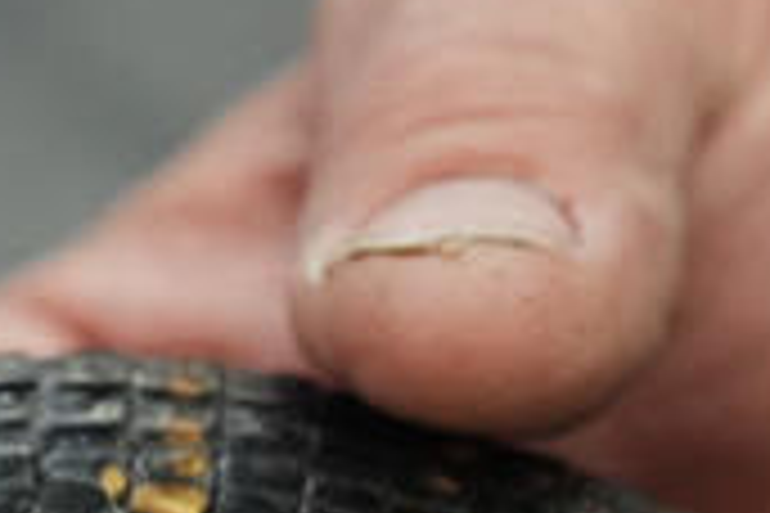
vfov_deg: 3.2
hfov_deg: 4.9
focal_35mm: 420
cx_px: 225
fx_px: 8983
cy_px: 1150
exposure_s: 1/125
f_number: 4
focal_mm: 70
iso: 3200
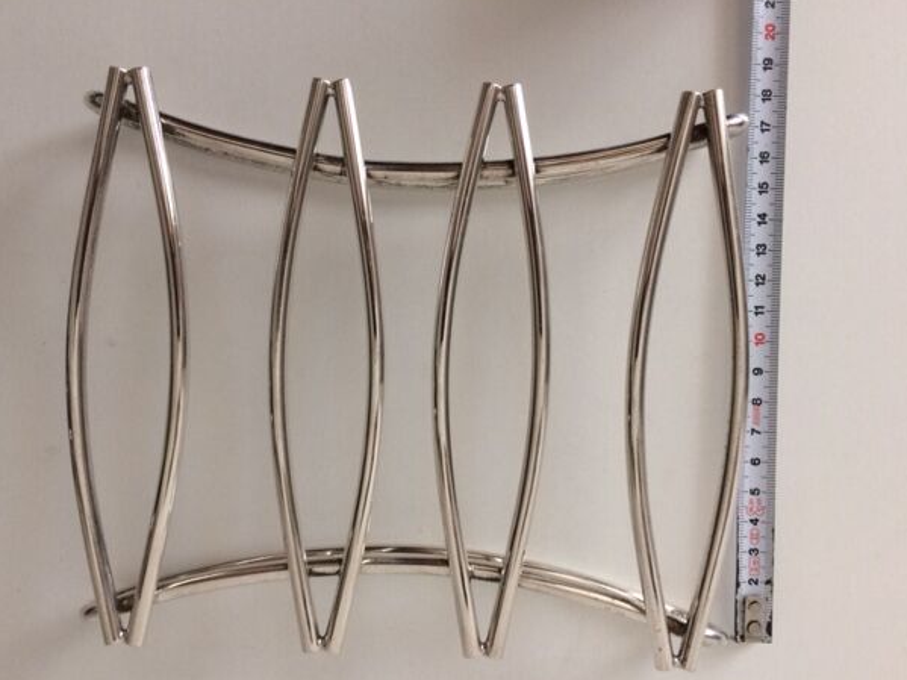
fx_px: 812
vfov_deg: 45.4
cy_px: 356
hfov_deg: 58.3
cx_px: 433
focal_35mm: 31
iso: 100
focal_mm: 4.15
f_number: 2.2
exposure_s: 1/33
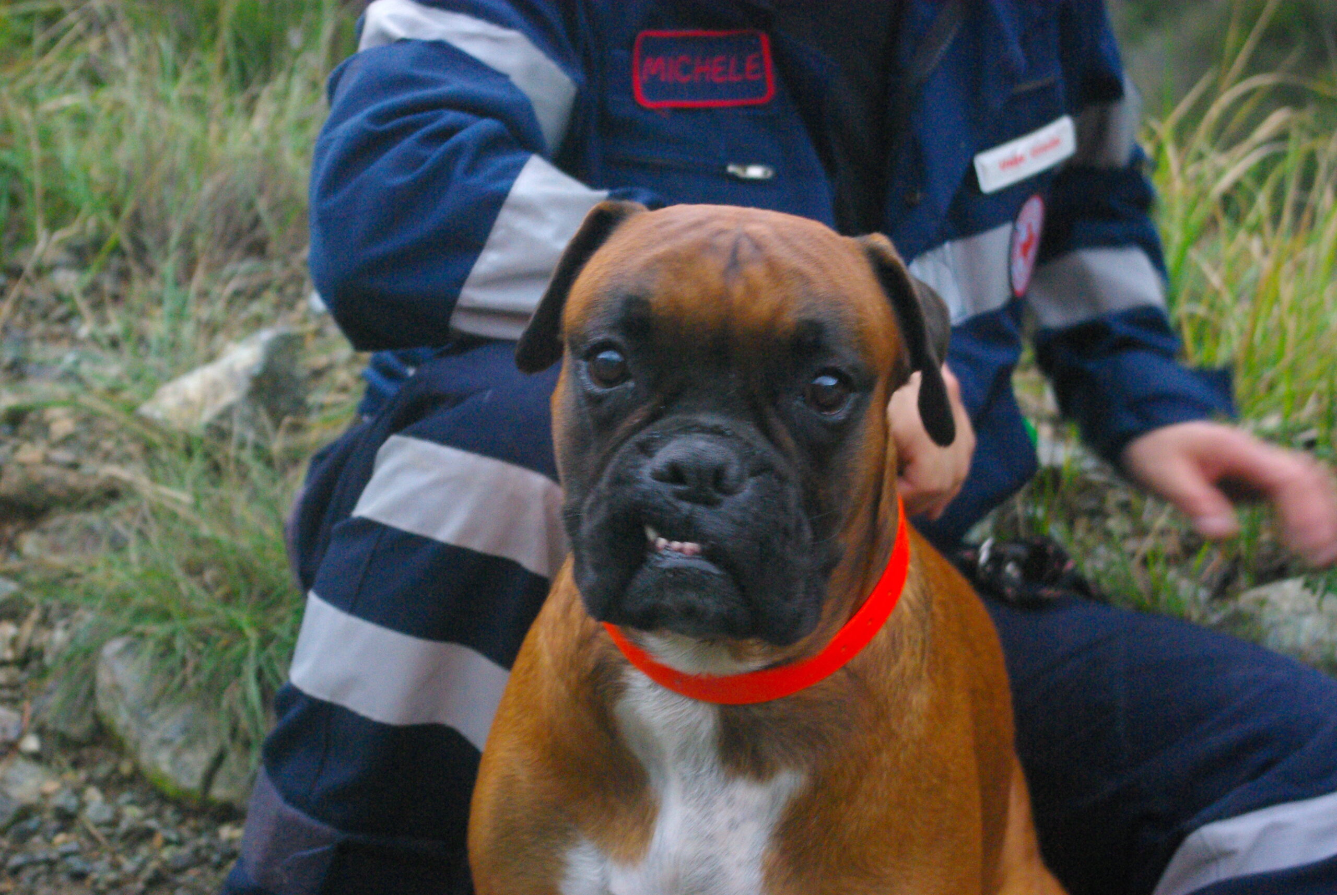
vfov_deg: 16.6
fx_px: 3068
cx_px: 668
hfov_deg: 24.6
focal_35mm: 82
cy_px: 448
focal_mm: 55
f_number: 5.6
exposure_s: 1/30
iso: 1600
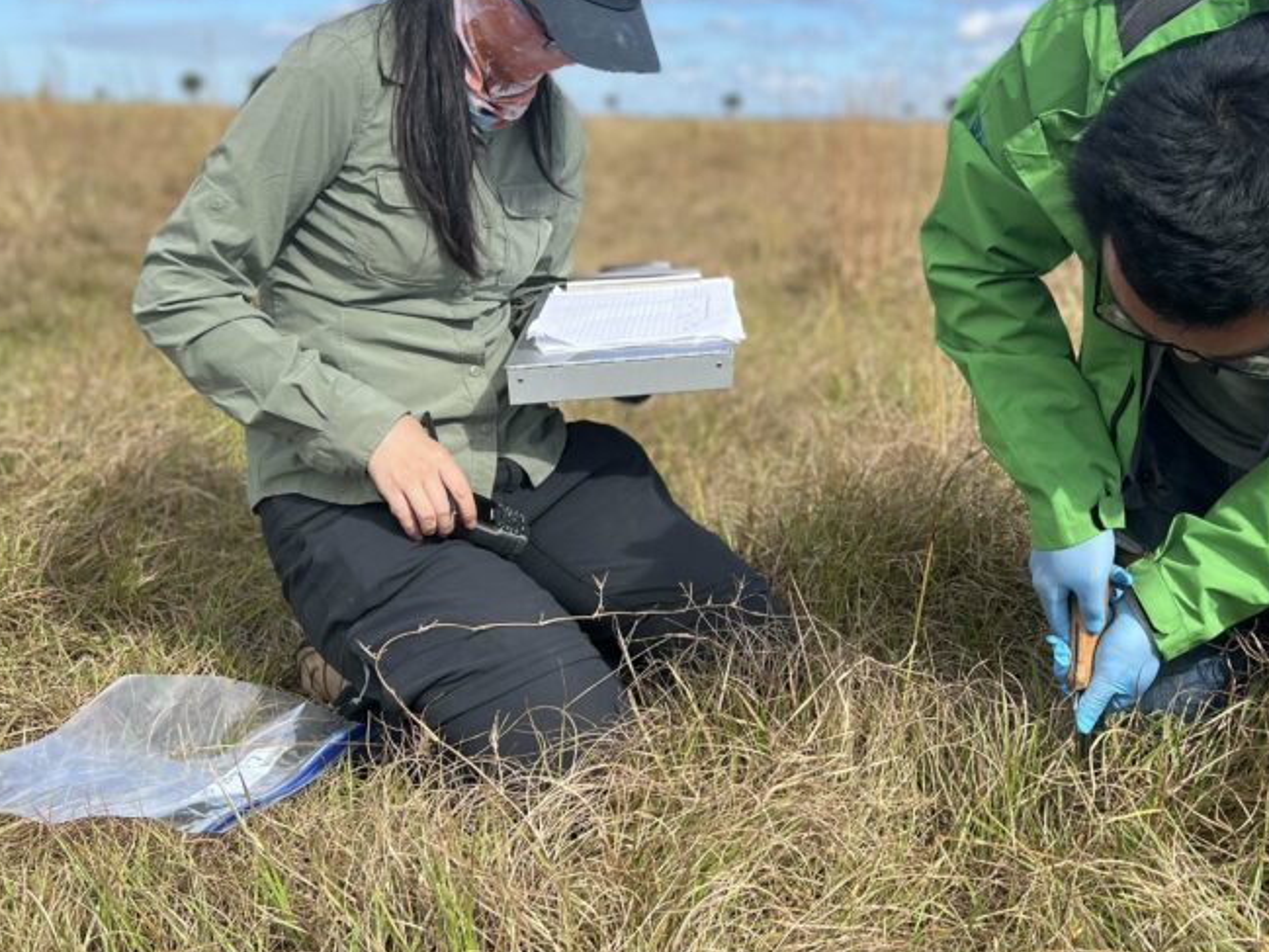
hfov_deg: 45.1
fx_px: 1503
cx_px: 845
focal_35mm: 41
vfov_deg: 34.5
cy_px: 254
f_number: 1.5
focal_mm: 5.7
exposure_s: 1/2404
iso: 50
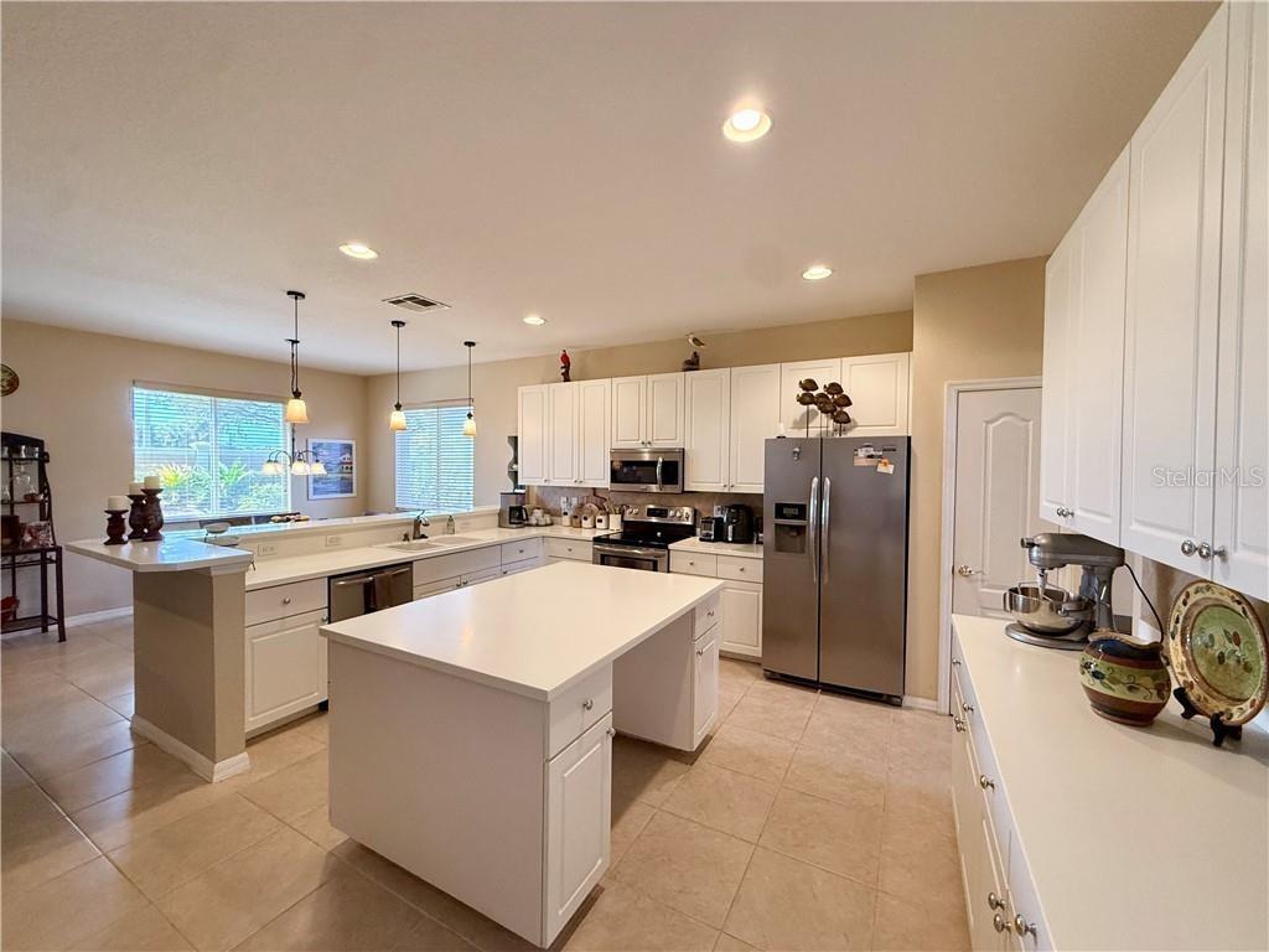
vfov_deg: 85.7
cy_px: 476
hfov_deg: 102.1
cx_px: 634
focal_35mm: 14
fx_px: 513
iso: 400
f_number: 2.2
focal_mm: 2.22
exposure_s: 1/120
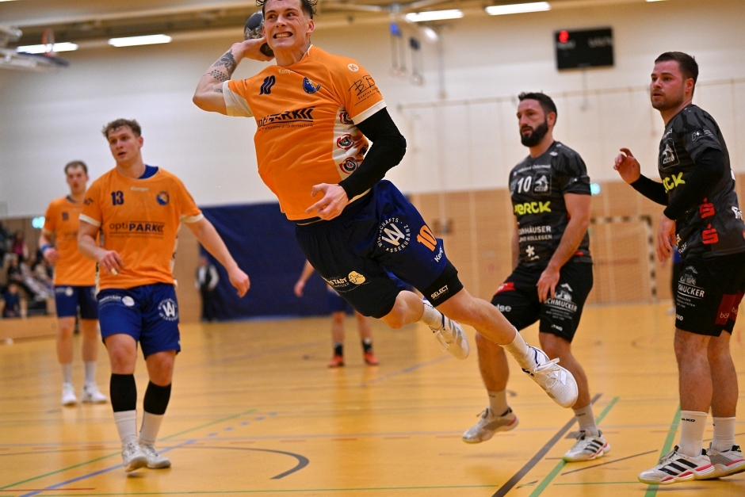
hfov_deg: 24.8
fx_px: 1697
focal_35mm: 82
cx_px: 372
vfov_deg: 16.7
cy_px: 248
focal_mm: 82
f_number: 2.8
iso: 1250
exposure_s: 1/2000
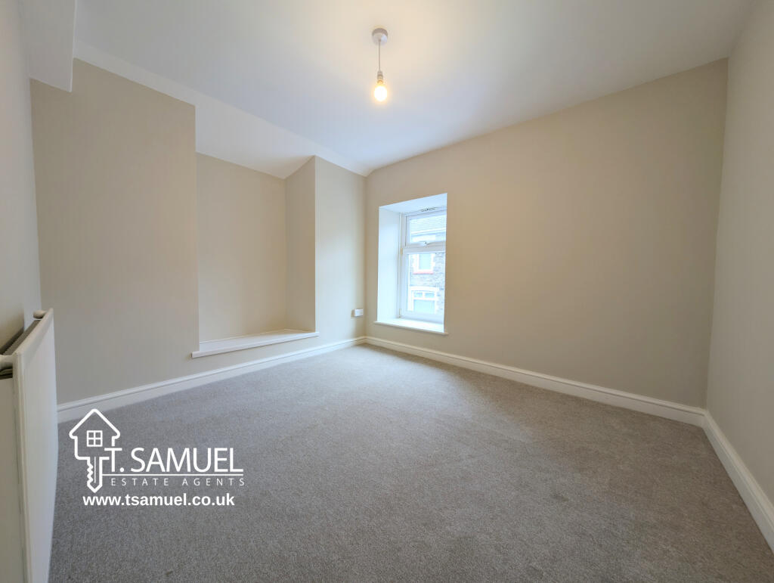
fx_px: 269
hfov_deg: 110.5
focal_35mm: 12
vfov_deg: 94.6
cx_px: 387
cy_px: 292
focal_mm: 2.23
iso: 41
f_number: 1.95
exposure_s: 1/31.8
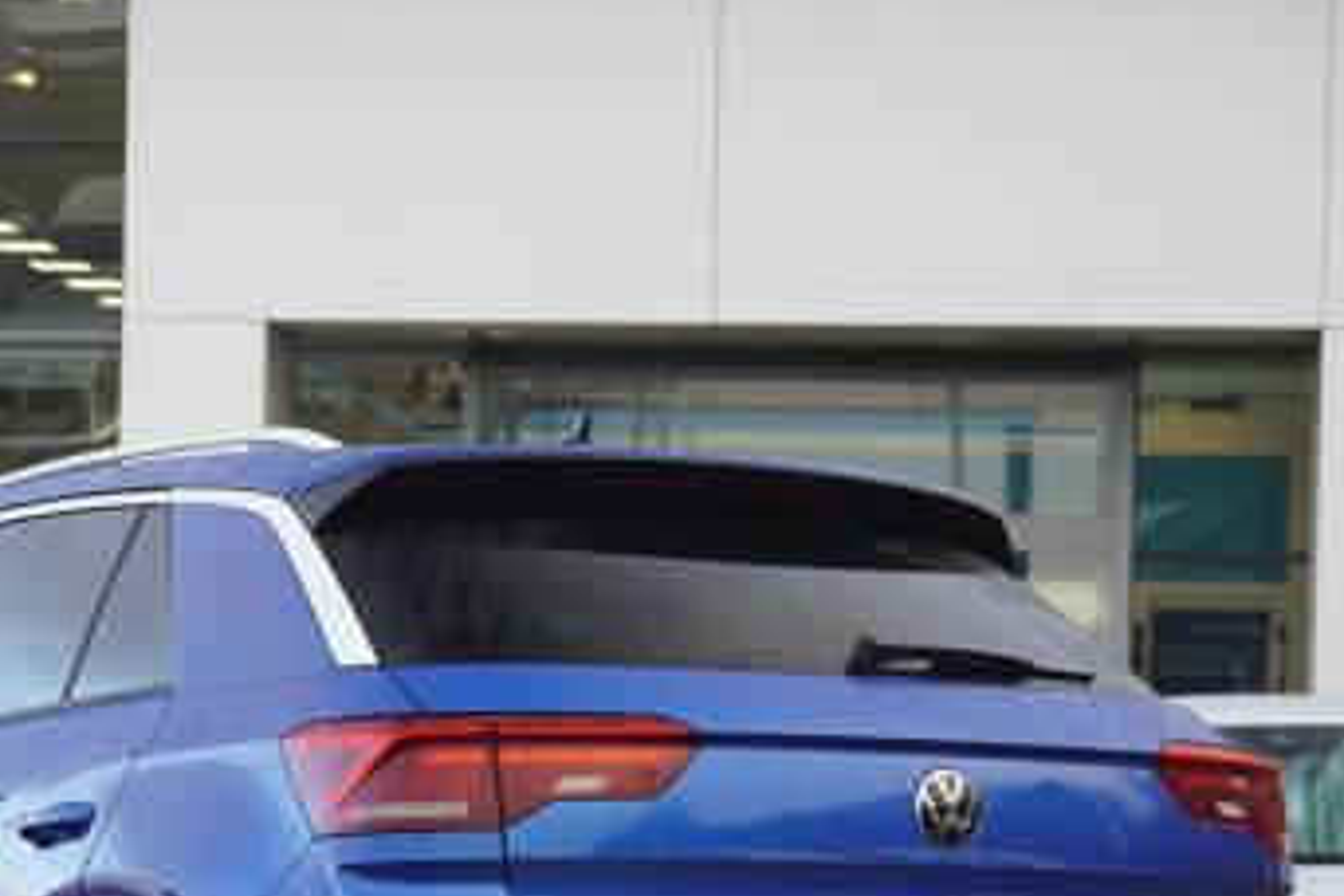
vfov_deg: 11.8
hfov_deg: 17.8
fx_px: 4291
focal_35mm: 115
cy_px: 821
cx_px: 436
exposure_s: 1/160
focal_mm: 41
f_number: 5.6
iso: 500
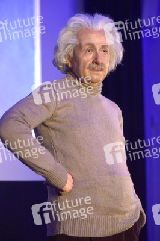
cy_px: 120
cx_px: 80
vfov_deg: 17.1
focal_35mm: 120
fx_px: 801
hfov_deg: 11.4
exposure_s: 1/125
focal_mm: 120
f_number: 5.6
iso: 2500
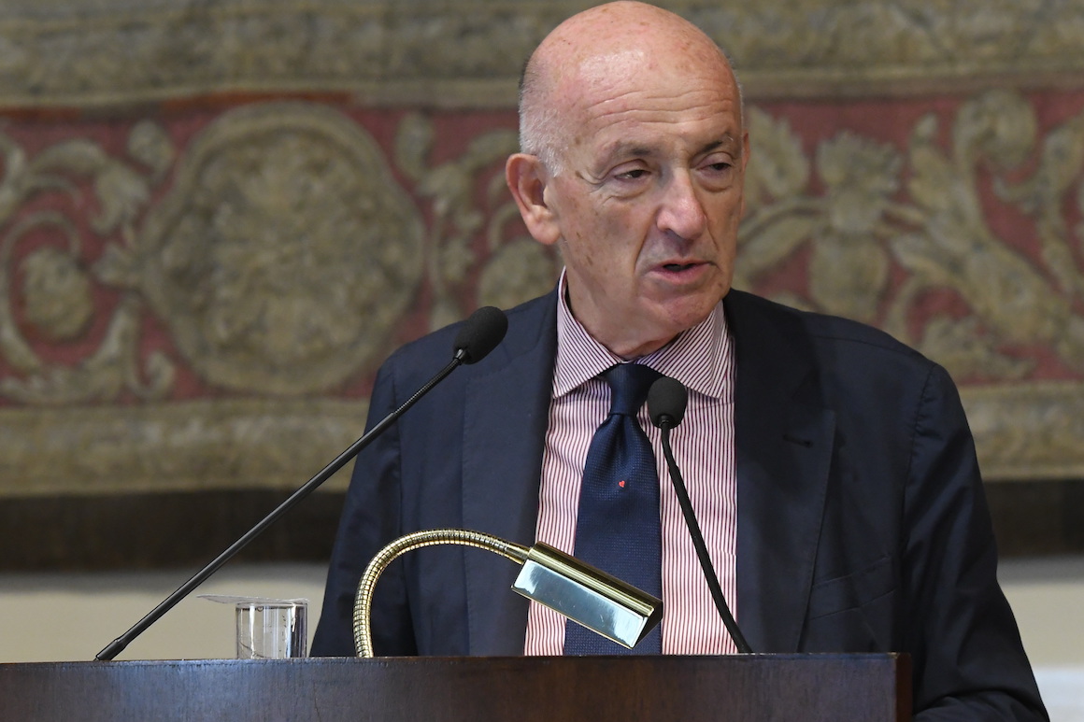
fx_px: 8098
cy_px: 446
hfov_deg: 7.7
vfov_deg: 5.1
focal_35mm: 269
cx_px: 553
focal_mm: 130
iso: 3200
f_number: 4.5
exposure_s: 1/160
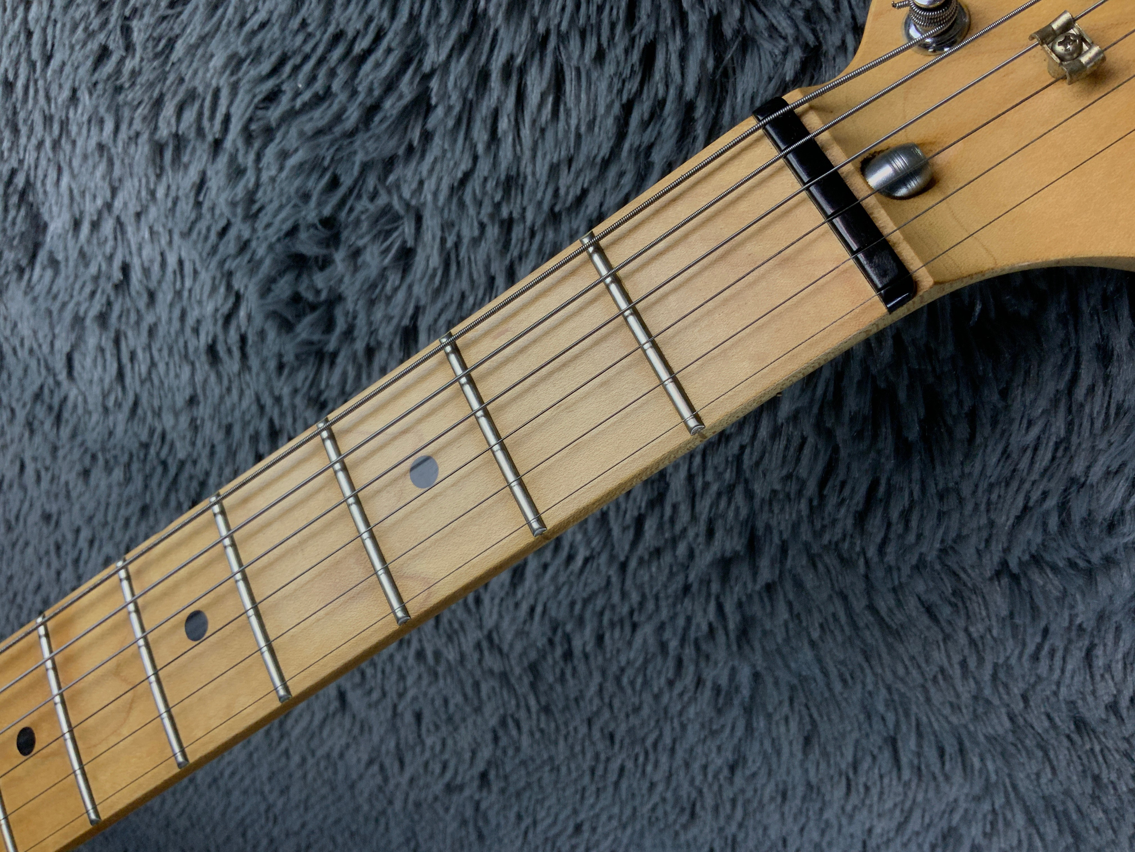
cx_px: 568
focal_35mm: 29
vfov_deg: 48.2
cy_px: 426
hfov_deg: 61.7
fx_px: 951
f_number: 1.8
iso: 32
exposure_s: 1/120
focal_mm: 3
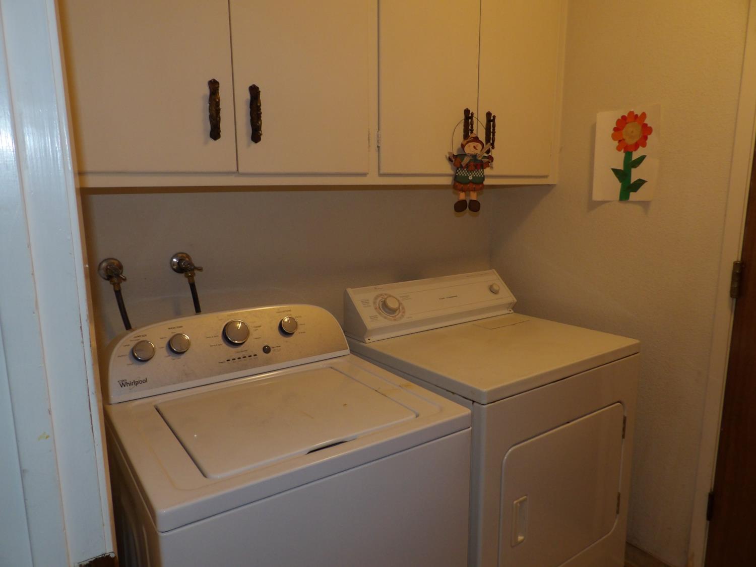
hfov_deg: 71.6
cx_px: 378
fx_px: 524
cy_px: 284
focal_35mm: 24
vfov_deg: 56.8
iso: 200
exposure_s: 1/33
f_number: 3.2
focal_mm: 4.3
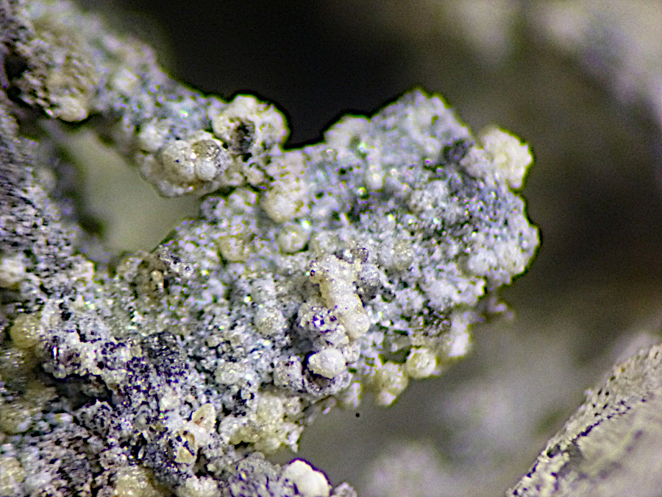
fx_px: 1912
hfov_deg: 19.6
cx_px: 331
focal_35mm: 100
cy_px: 248
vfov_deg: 14.8
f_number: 5.7
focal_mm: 18
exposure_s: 1/125
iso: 400
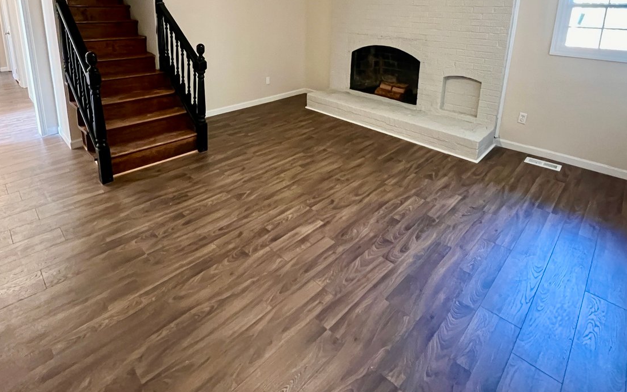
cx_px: 303
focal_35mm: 19
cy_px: 82
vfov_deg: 57.9
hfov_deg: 88.0
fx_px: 325
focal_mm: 1.57
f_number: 1.8
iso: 1000
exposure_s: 1/40
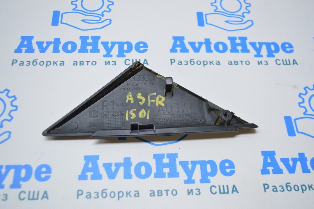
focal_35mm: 39
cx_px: 157
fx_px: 340
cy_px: 104
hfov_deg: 49.6
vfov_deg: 34.2
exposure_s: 1/50
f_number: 4
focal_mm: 26
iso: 400
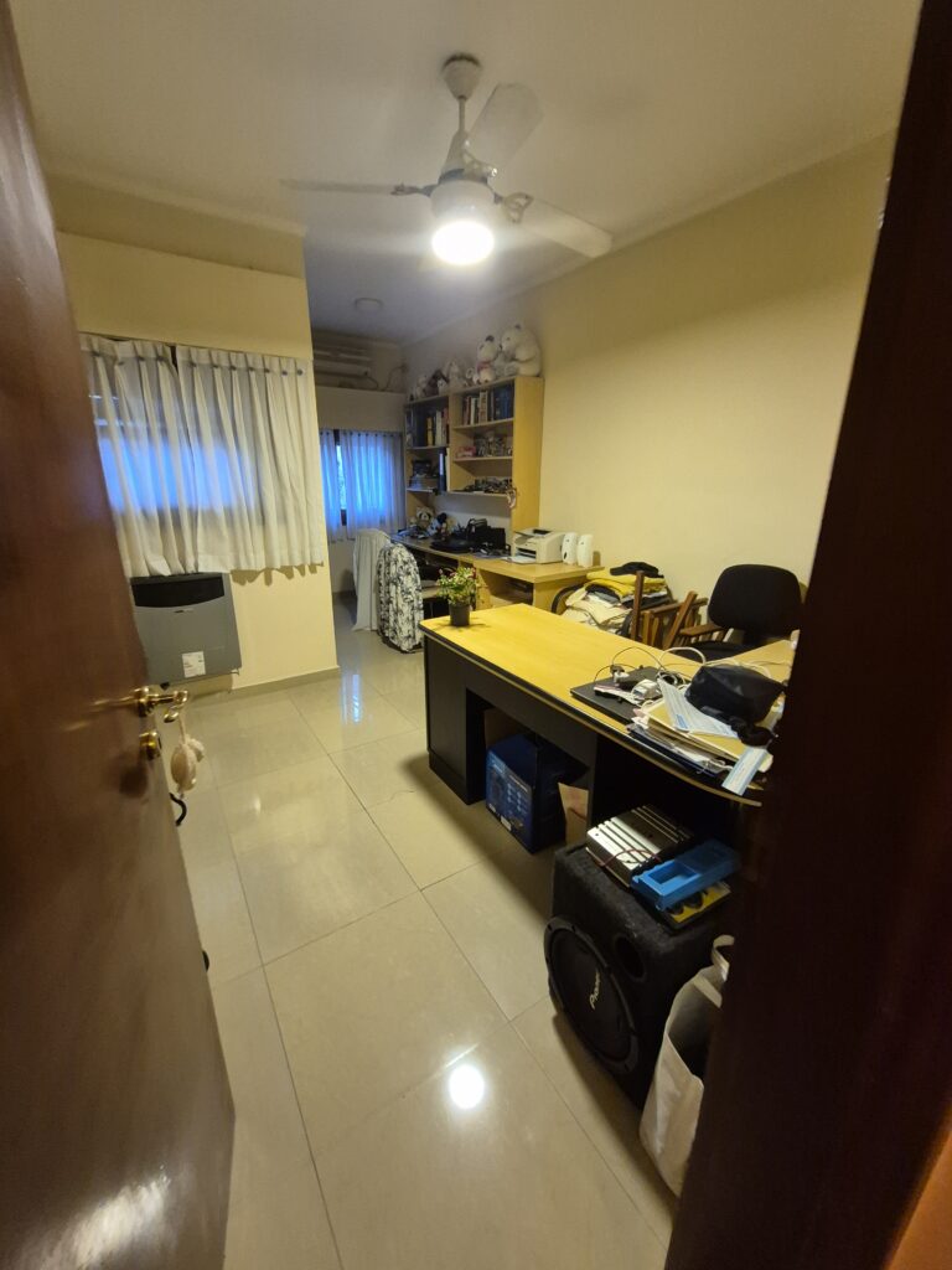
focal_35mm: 13
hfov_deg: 89.9
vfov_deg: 106.2
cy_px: 635
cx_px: 476
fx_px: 477
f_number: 2.2
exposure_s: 1/50
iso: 640
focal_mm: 1.74
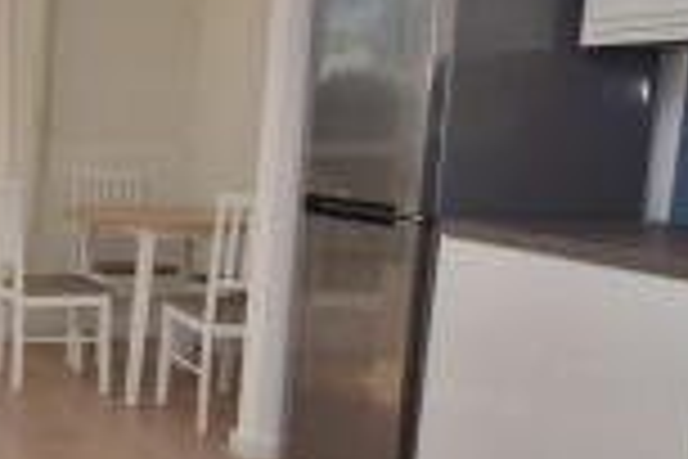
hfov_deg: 26.5
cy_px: 263
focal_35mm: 61
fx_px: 1157
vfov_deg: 22.4
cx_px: -270
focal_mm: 13
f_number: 11
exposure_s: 1/200
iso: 100
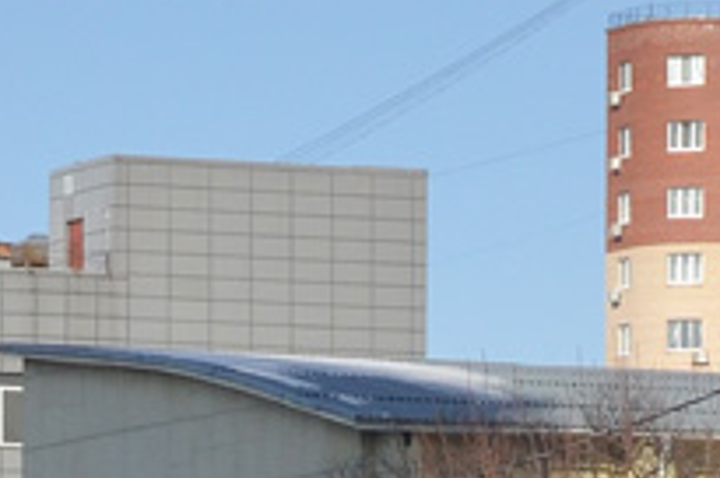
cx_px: 313
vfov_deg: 3.2
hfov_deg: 4.9
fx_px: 8347
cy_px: 1023
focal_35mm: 418
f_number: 7.1
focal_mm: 38
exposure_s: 1/1000
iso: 200
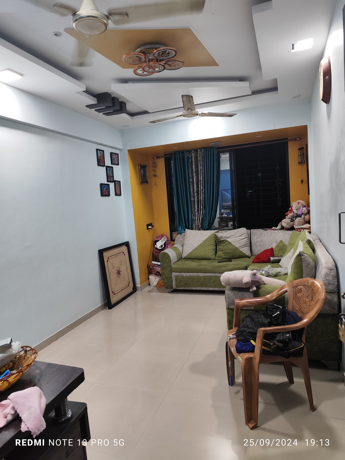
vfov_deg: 73.9
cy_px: 230
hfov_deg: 58.9
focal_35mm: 23
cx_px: 172
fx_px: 306
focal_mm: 6.19
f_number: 1.65
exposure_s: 1/100
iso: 320
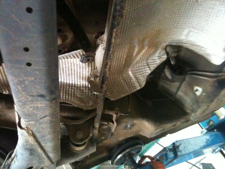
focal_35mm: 35
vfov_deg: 40.7
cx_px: 112
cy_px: 84
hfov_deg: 52.6
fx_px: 227
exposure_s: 1/10
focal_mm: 3.85
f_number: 2.8
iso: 800
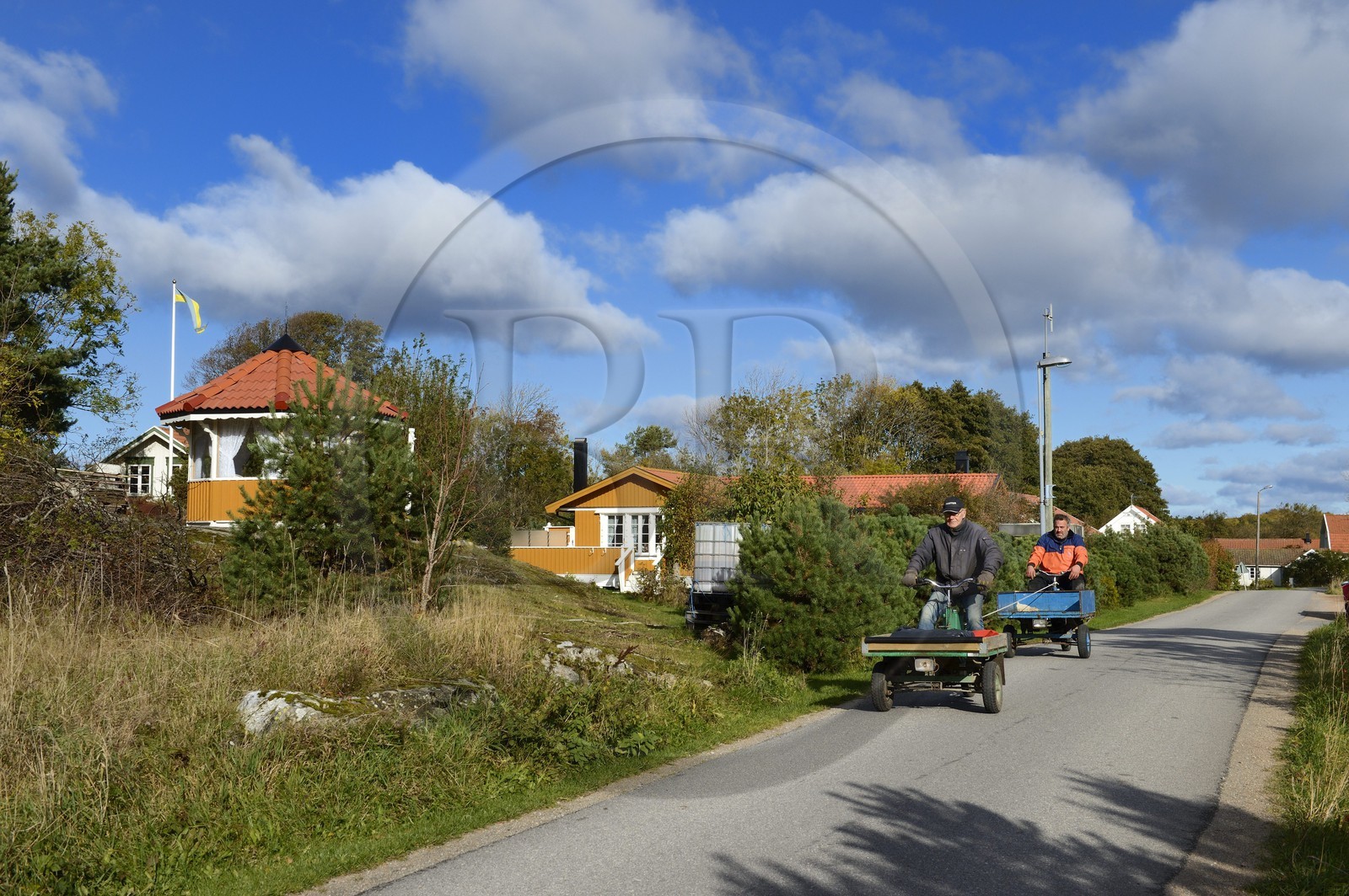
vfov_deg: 31.8
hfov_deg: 46.4
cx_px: 674
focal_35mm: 42
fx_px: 1573
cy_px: 448
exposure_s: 1/800
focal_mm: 42
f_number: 11
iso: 400
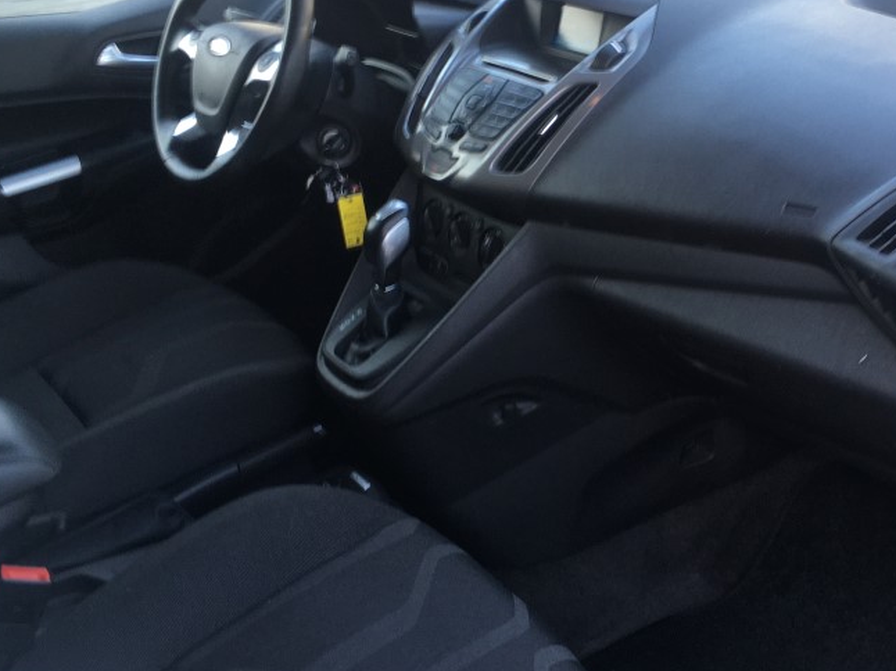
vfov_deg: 31.4
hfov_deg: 40.8
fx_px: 1190
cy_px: 284
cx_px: 581
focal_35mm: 46
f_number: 2.2
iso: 32
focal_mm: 4.15
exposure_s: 1/60
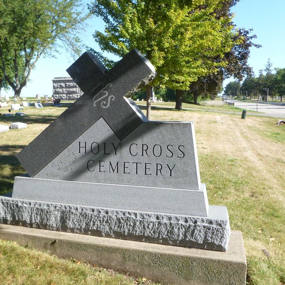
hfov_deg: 44.1
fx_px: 345
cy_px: 140
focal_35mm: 37
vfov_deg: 44.9
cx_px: 88
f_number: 3.3
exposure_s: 1/250
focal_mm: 5
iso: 80
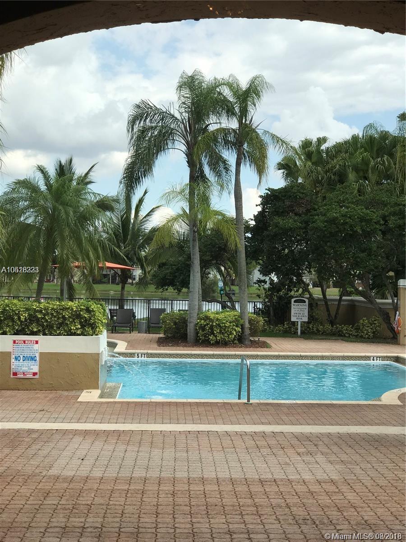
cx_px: 203
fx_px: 891
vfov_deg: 33.8
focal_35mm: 57
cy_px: 271
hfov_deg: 25.7
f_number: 2.8
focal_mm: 6.6
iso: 20
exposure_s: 1/694
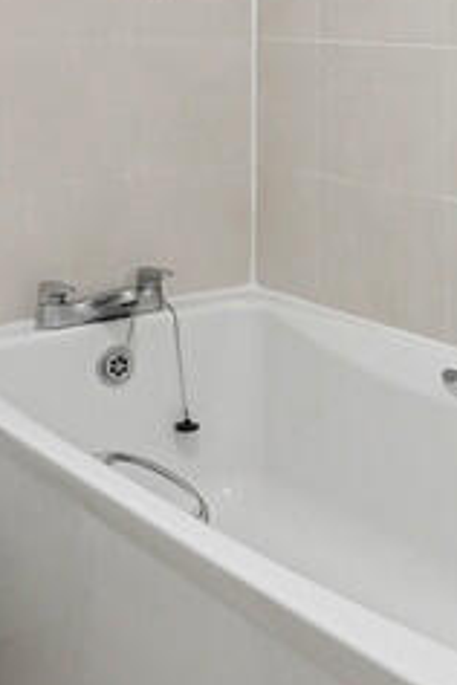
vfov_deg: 30.5
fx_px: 1200
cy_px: 72
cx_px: 616
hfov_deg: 19.6
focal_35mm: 63
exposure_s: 1/60
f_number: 4
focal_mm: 7
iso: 320
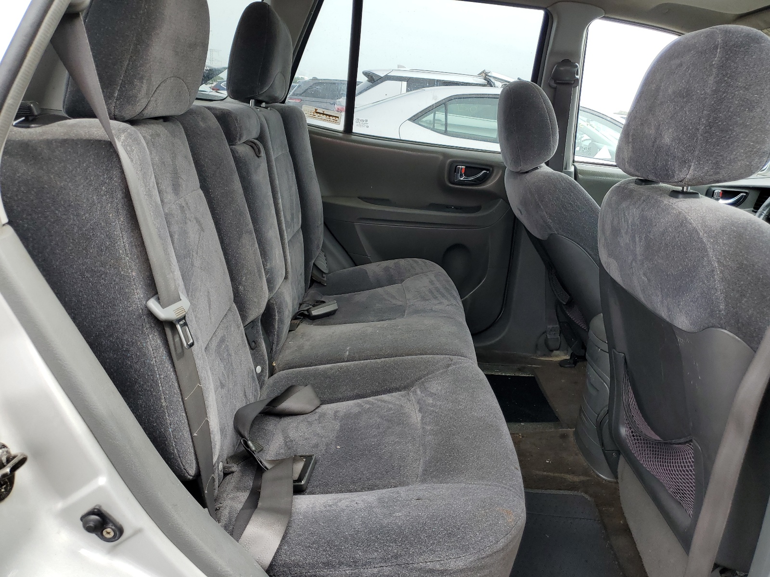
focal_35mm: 26
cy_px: 288
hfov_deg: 67.3
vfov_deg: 53.1
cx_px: 385
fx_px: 578
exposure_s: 1/385
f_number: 1.5
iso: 50
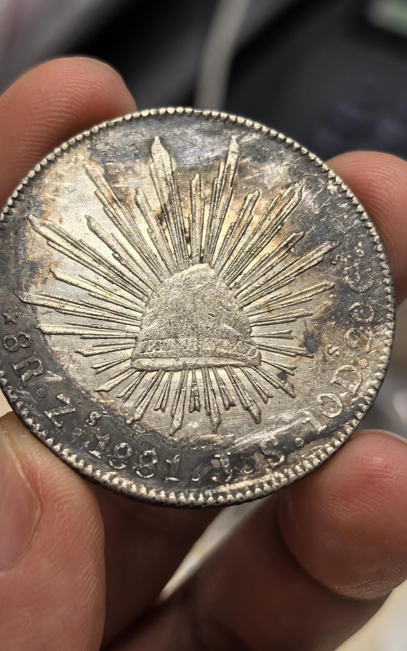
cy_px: 325
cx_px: 193
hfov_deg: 22.4
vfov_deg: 35.1
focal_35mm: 58
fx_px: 1029
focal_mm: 6.98
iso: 100
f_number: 2
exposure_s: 1/100
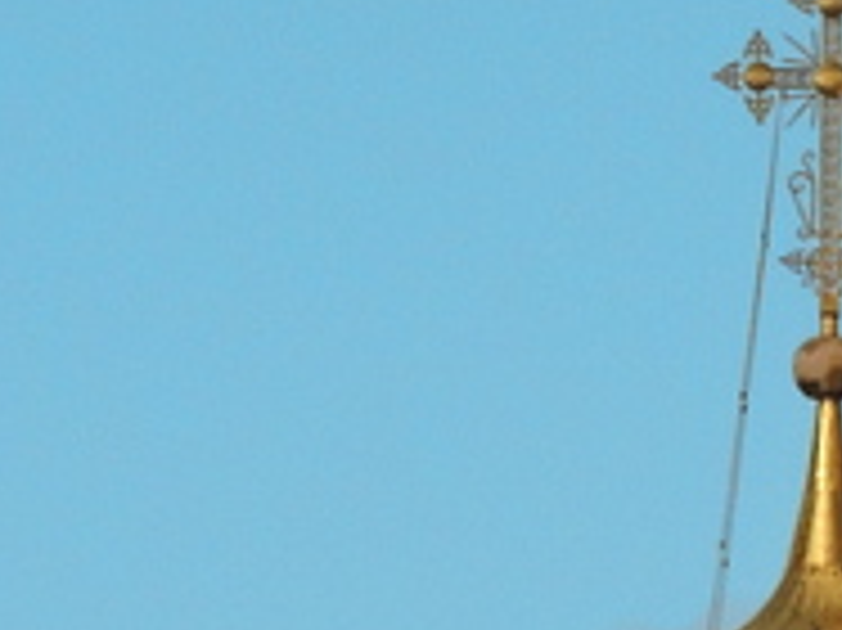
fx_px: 38650
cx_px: 1517
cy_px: -200
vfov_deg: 0.9
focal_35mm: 1590
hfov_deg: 1.2
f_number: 4.8
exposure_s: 1/2000
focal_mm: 62.4
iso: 400
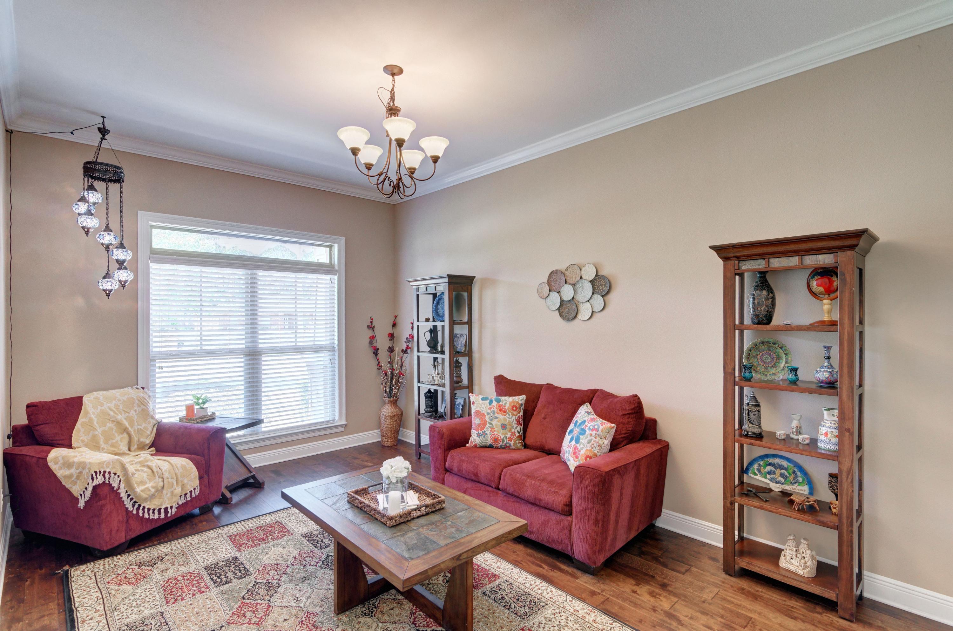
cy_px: 316
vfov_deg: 71.8
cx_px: 476
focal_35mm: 16
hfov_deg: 95.1
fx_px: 436
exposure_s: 1/15
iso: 400
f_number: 9
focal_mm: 11
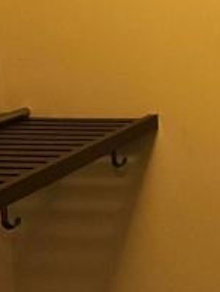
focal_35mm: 110
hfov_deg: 12.6
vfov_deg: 17.8
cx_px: 368
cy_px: 82
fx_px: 929
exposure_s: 1/24
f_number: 1.8
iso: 200
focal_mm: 3.99
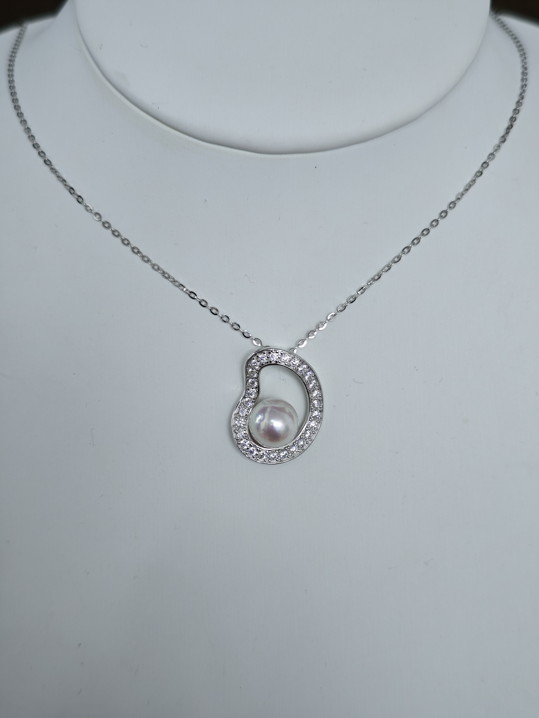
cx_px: 270
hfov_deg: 31.5
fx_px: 955
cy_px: 359
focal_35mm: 46
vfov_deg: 41.2
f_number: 1.6
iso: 50
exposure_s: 1/100
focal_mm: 6.55
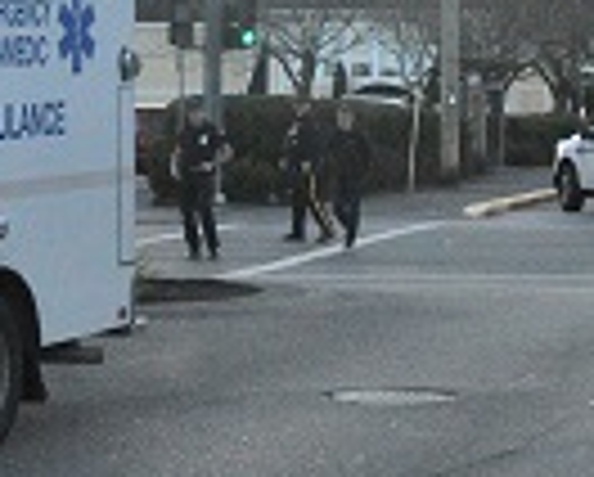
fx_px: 2901
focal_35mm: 165
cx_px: 945
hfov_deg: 11.1
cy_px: 45
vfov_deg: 9.4
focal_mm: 31
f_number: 9
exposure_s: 1/1600
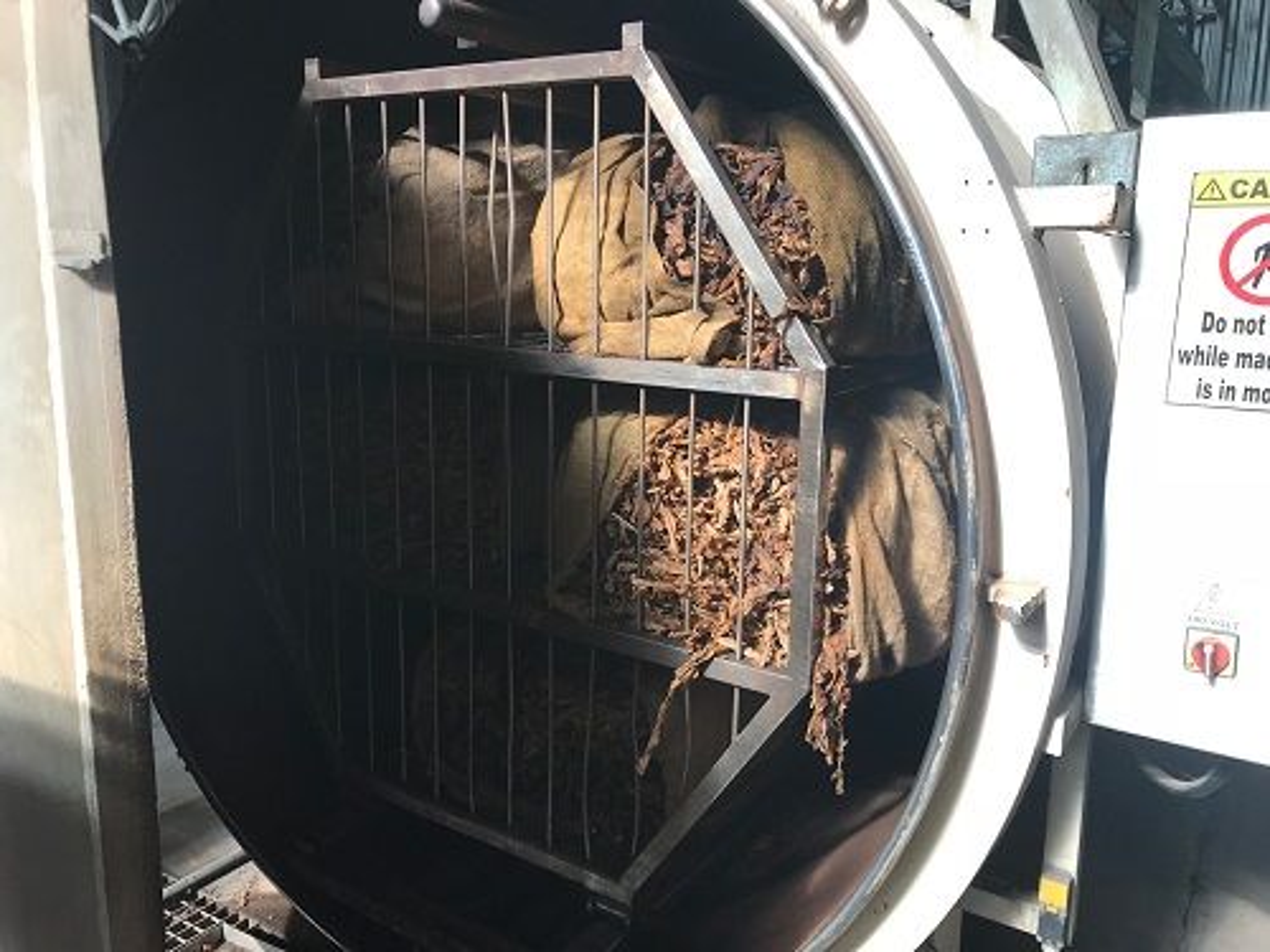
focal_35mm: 28
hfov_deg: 63.4
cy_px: 476
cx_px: 635
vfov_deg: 49.7
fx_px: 1027
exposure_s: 1/153
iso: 20
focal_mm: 3.99
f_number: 1.8
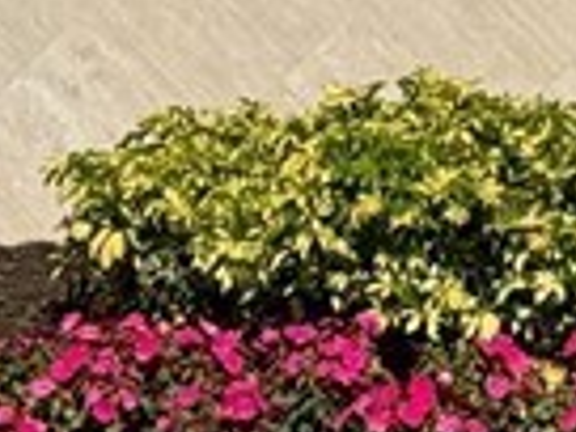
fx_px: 6007
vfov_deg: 4.1
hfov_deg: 5.5
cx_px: 402
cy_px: -356
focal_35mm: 361
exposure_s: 1/9009
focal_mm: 6.76
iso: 64
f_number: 1.78
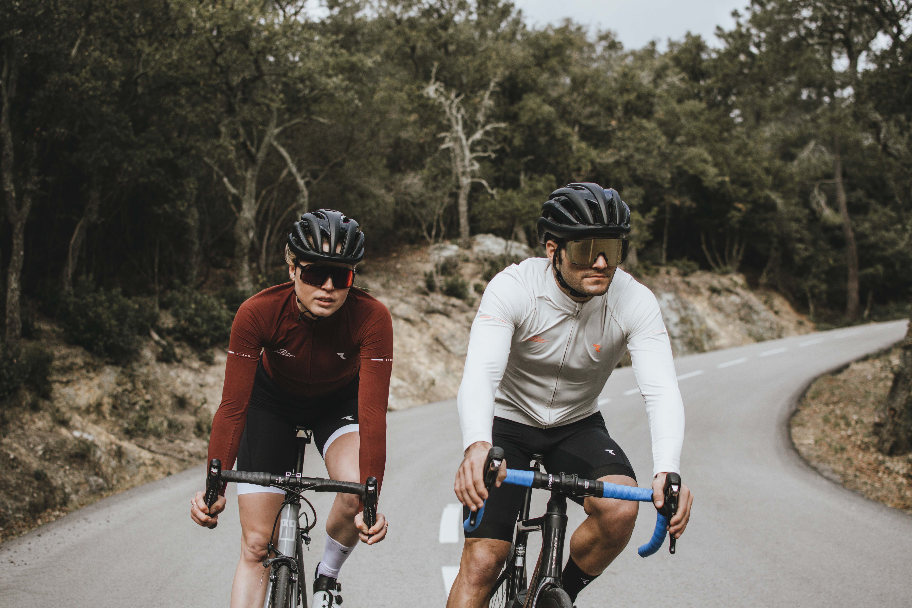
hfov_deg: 37.9
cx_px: 456
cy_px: 304
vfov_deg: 25.8
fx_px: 1330
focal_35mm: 52
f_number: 2.5
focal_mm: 35
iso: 400
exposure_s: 1/8000
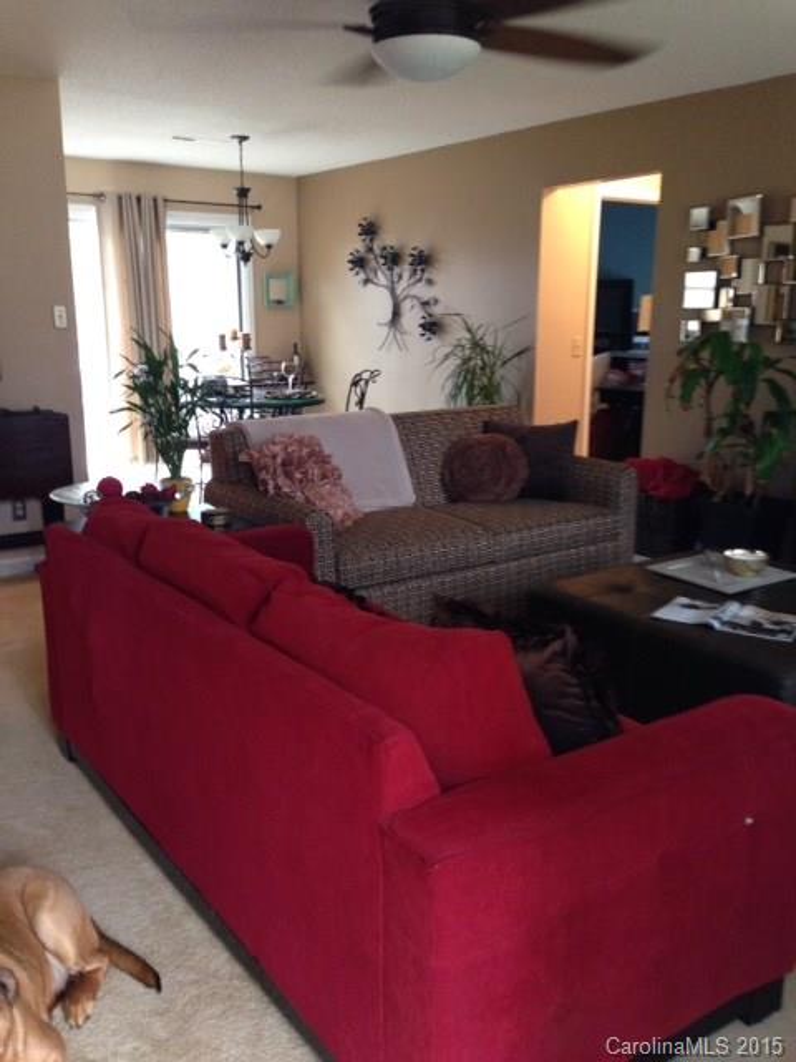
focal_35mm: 33
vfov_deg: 55.4
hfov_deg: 42.9
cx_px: 398
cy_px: 531
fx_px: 1012
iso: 250
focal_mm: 4.12
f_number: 2.4
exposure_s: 1/20
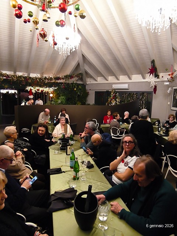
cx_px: 88
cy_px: 118
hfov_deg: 58.9
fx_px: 157
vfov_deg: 73.9
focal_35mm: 23
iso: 500
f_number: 2.2
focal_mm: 1.65
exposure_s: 1/33.3
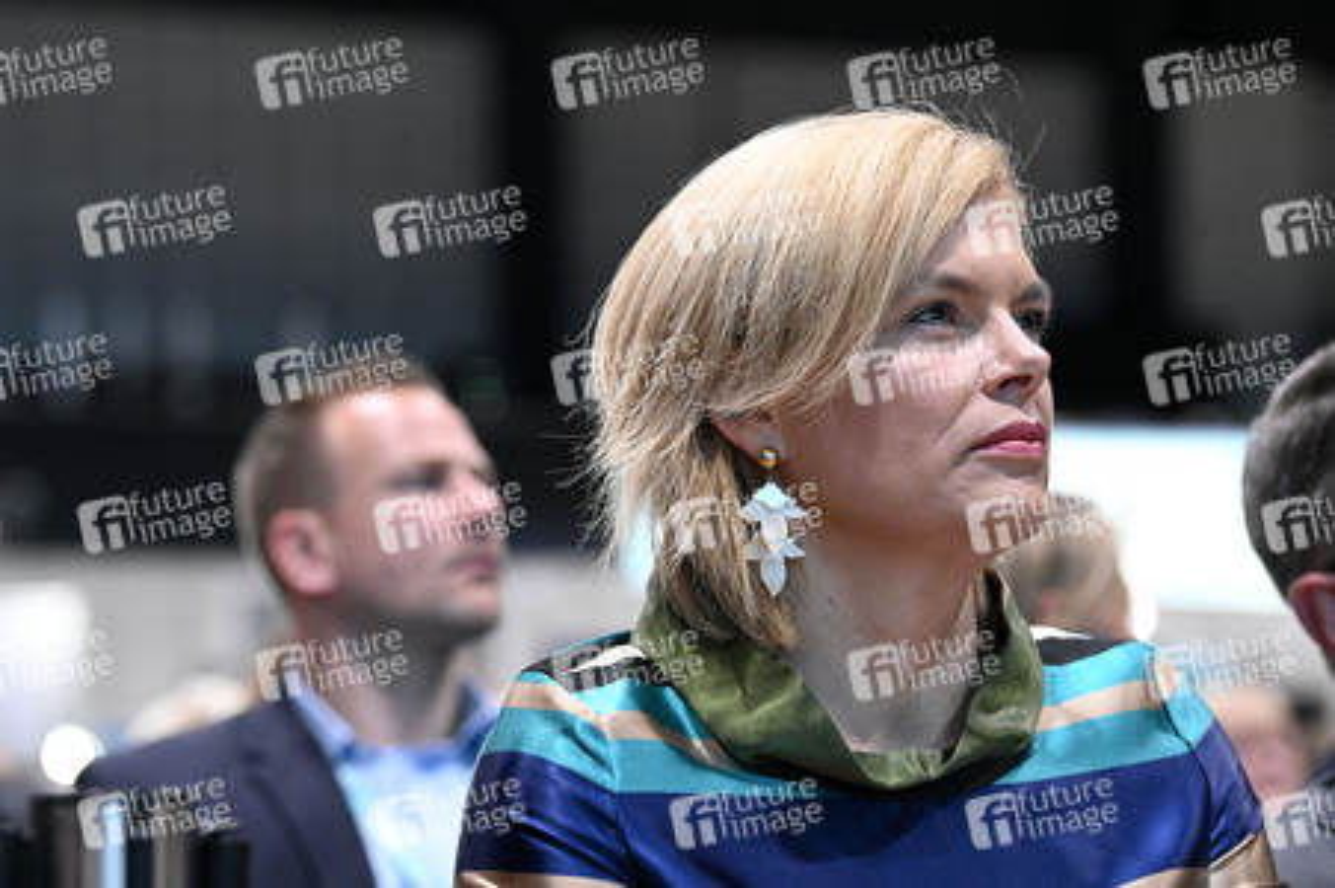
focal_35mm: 112
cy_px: 444
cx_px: 668
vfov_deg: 12.2
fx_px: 4150
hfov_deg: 18.3
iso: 10000
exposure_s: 1/250
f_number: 4.5
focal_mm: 112
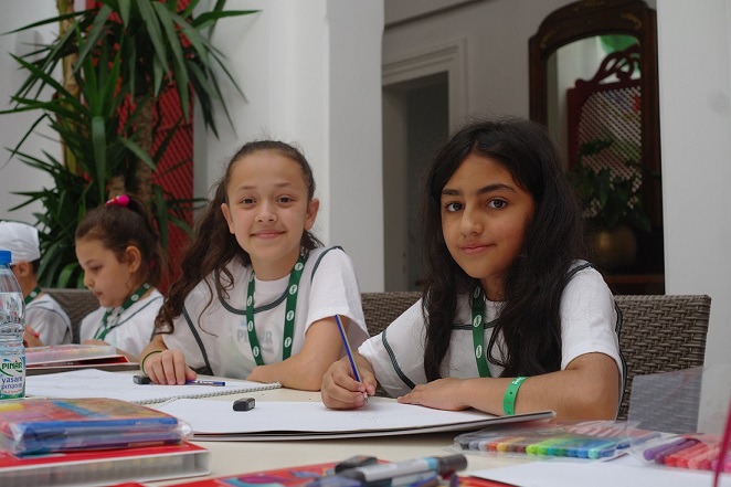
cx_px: 366
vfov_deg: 29.2
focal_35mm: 46
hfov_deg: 42.8
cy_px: 244
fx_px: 934
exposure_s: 1/90
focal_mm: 30
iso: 100
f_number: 4.3
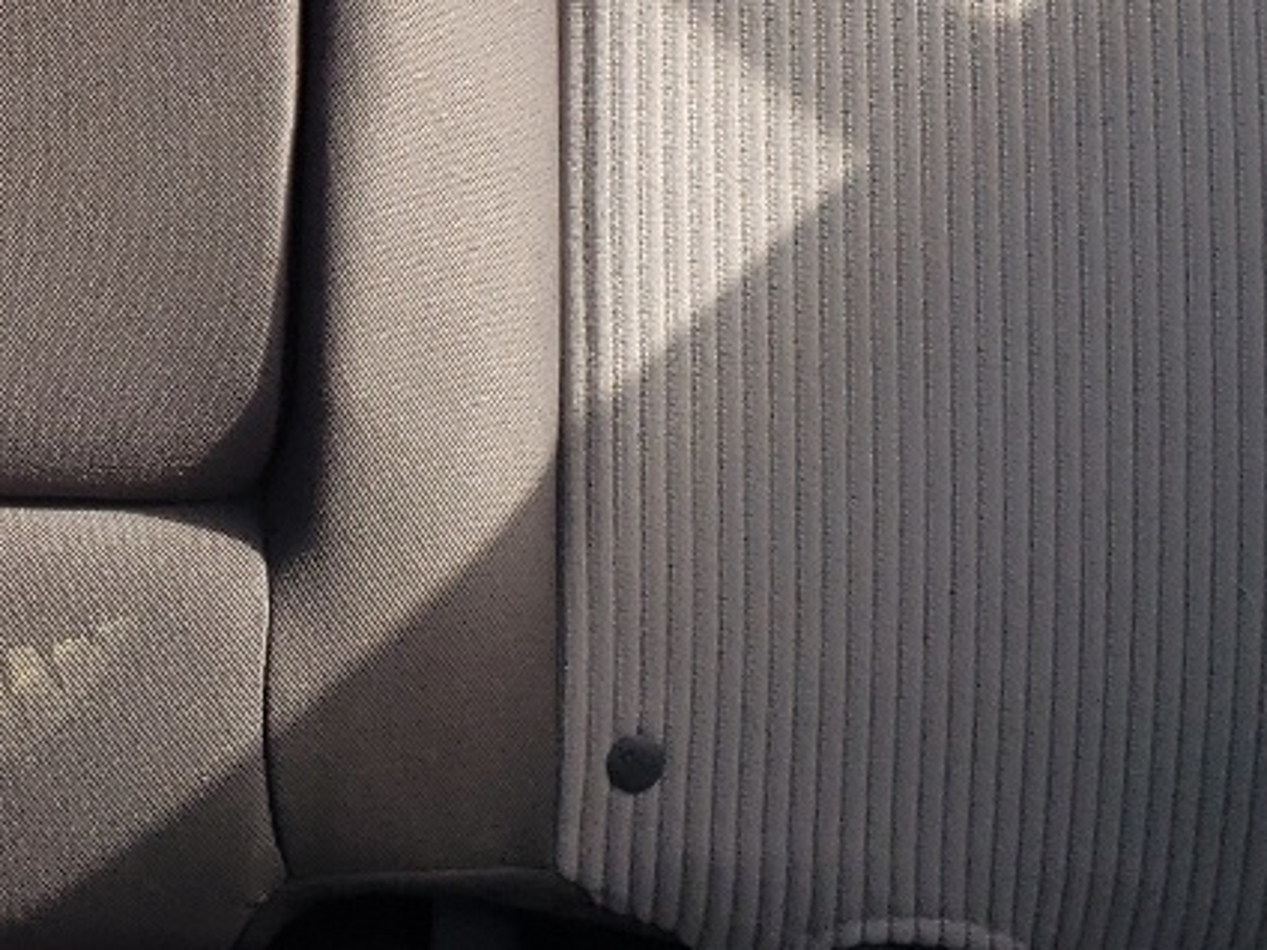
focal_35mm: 98
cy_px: -167
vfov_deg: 14.6
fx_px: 3587
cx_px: -27
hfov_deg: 19.4
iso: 50
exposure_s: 1/213
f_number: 1.5
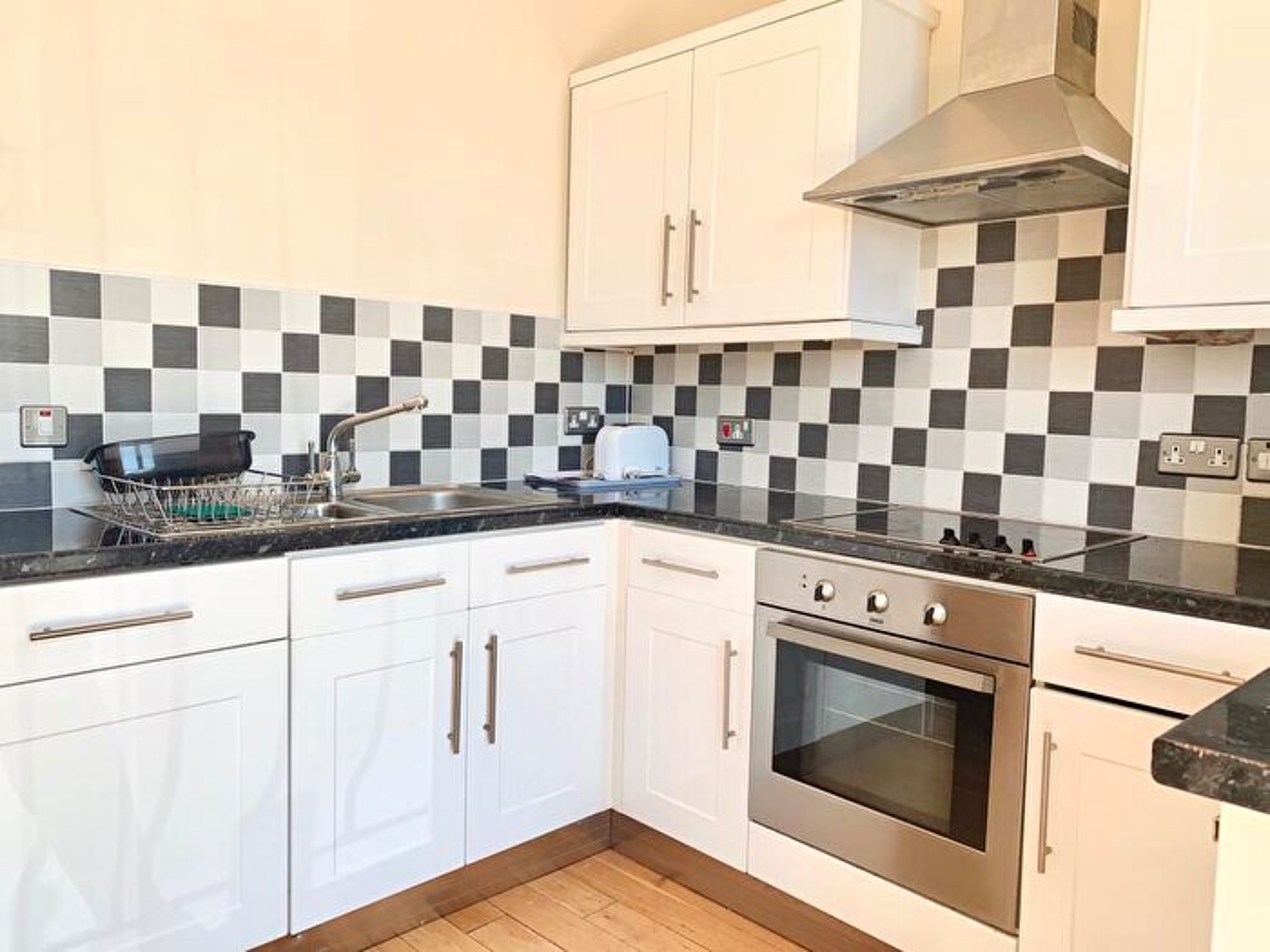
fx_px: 954
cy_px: 476
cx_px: 635
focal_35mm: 26
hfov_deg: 67.3
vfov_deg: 53.1
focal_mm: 4.25
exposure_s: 1/225
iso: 25
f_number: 1.8
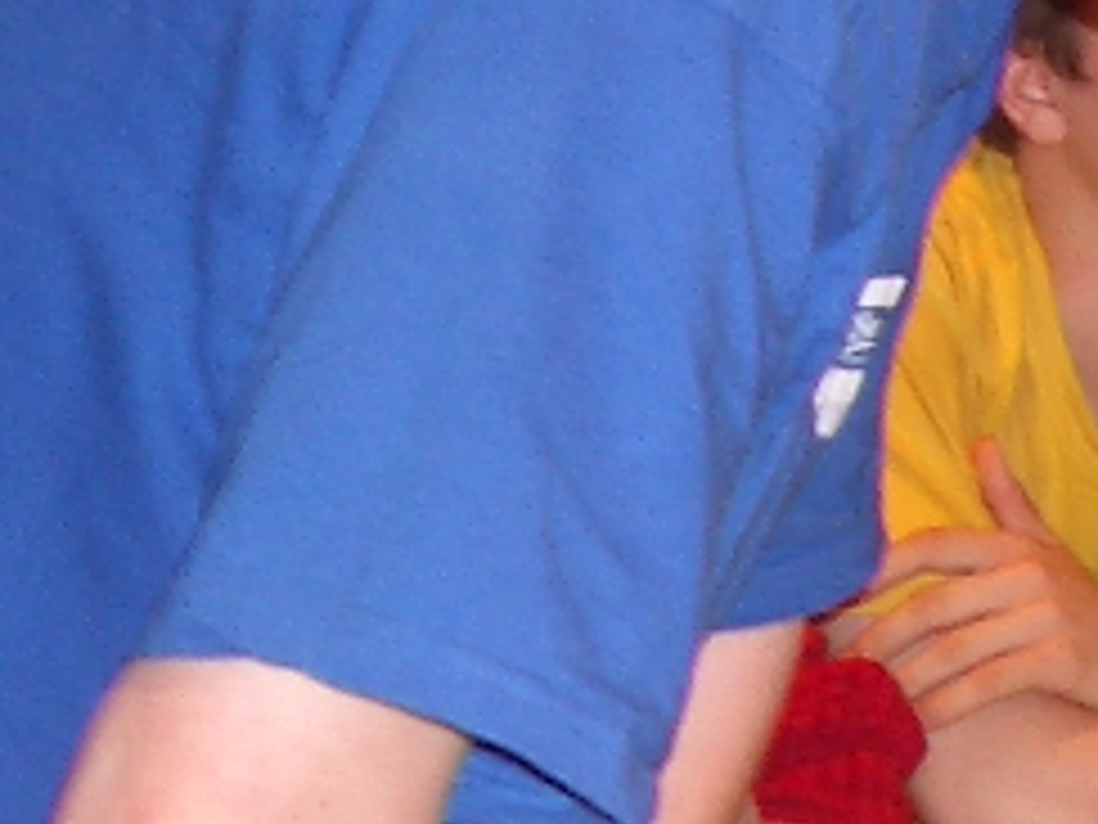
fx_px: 4663
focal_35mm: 147
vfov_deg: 10.0
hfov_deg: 12.5
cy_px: 815
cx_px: 1832
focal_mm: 5.8
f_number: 2.6
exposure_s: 1/40
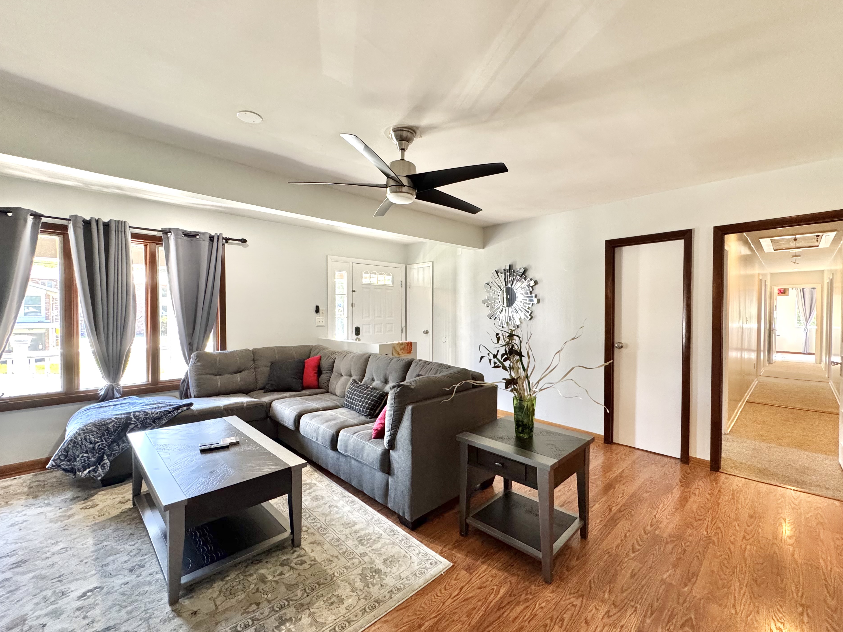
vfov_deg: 81.7
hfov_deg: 98.2
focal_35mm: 15
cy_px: 318
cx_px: 432
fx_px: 365
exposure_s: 1/62
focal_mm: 2.22
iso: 320
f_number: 2.2
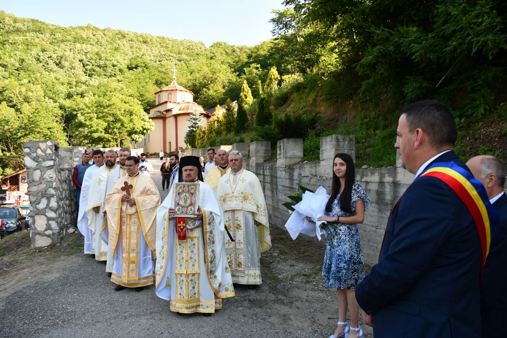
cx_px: 254
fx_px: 380
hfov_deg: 67.4
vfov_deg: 47.9
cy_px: 169
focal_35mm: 27
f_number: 5.6
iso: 125
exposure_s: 1/125
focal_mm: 18
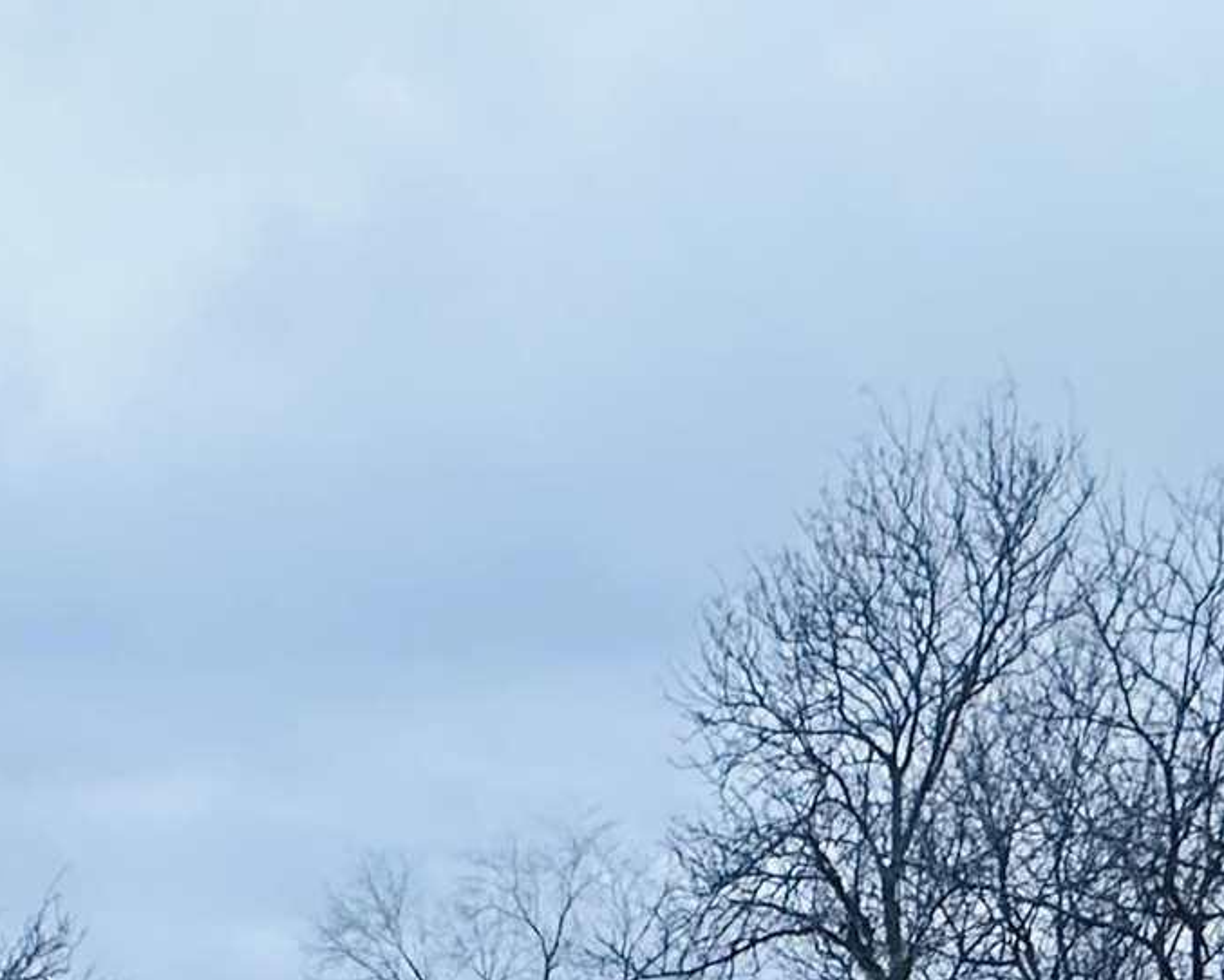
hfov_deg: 29.8
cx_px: 255
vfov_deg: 17.3
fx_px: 2247
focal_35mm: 62
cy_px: 1996
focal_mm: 2.22
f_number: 2.2
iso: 320
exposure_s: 1/82
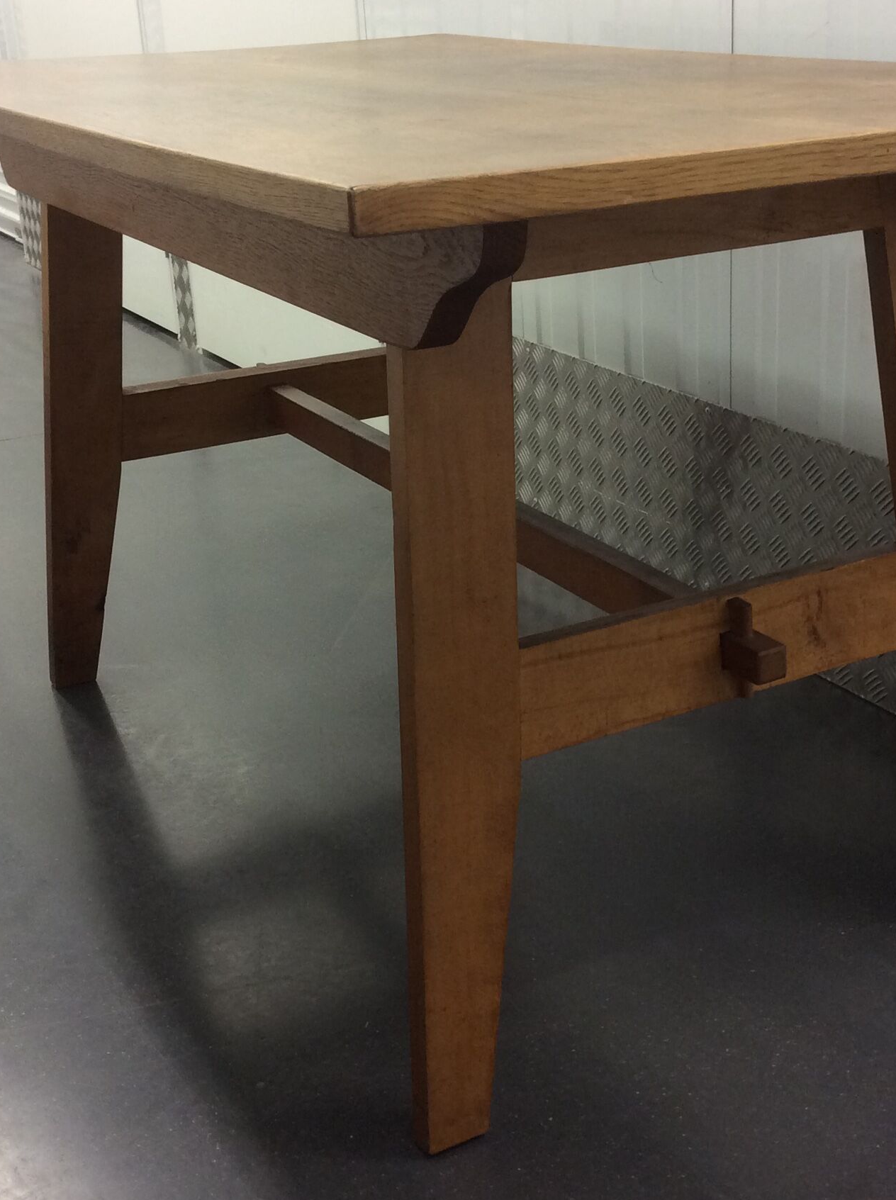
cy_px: 629
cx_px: 542
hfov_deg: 29.5
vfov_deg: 39.0
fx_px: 1696
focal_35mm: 49
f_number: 2.4
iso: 64
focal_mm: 3.3
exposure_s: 1/25
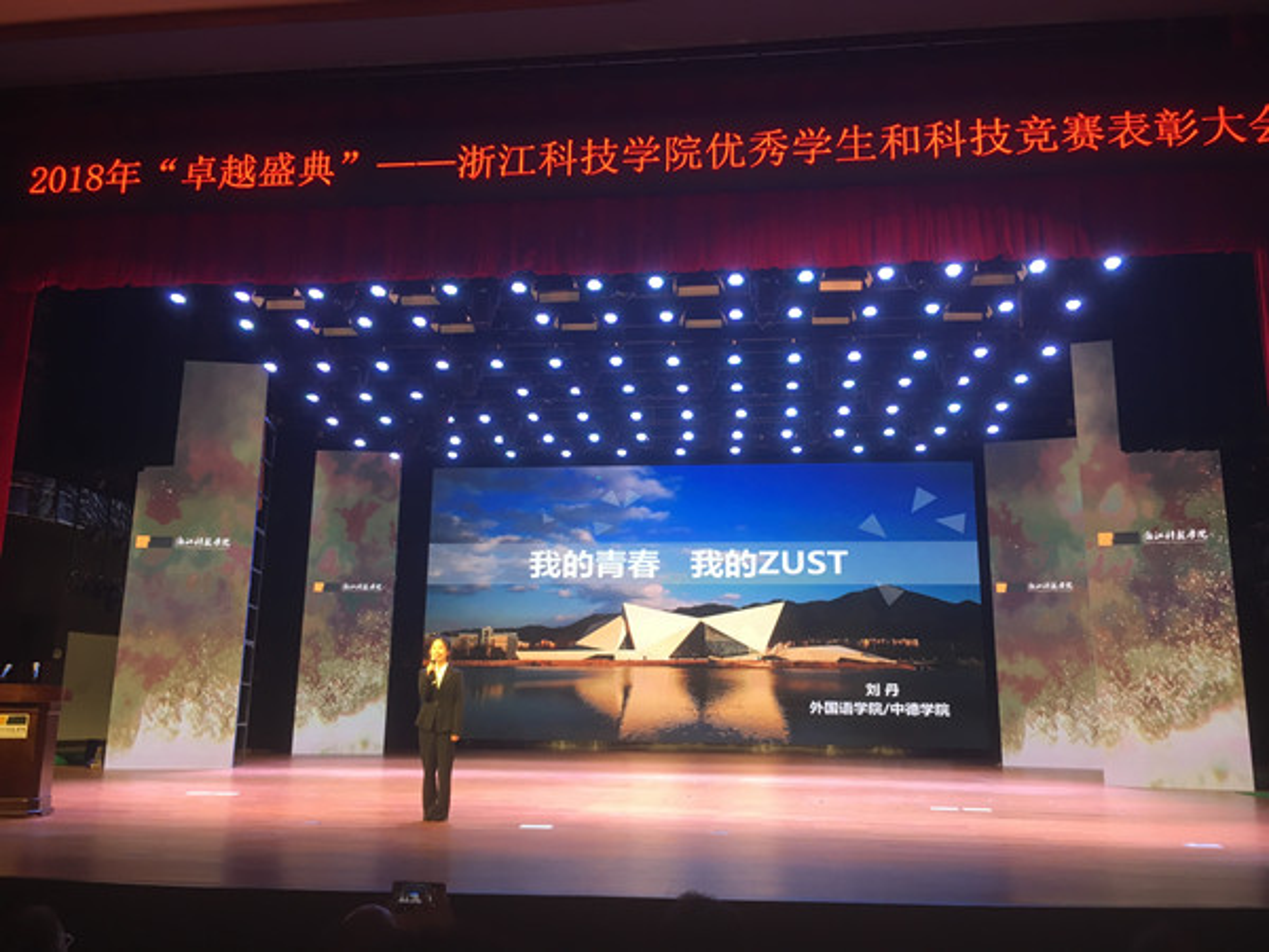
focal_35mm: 29
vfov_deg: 48.2
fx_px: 1063
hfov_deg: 61.7
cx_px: 634
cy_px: 476
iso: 40
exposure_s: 1/33
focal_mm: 4.15
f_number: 2.2
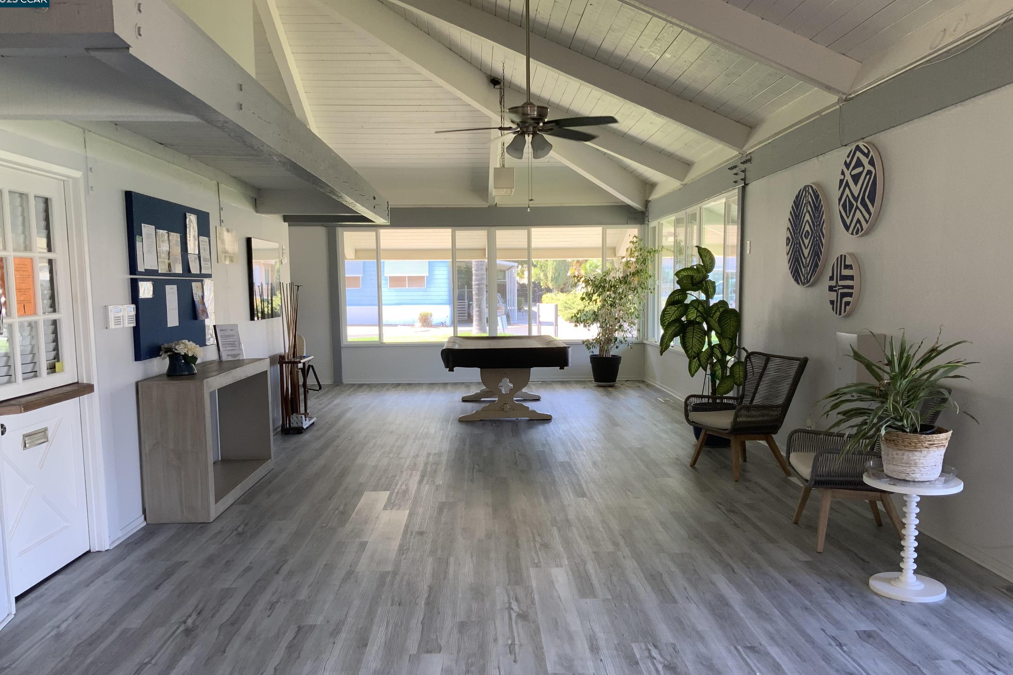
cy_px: 381
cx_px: 502
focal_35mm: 31
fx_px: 872
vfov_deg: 42.2
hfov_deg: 60.3
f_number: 1.8
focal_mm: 3
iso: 40
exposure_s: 1/60
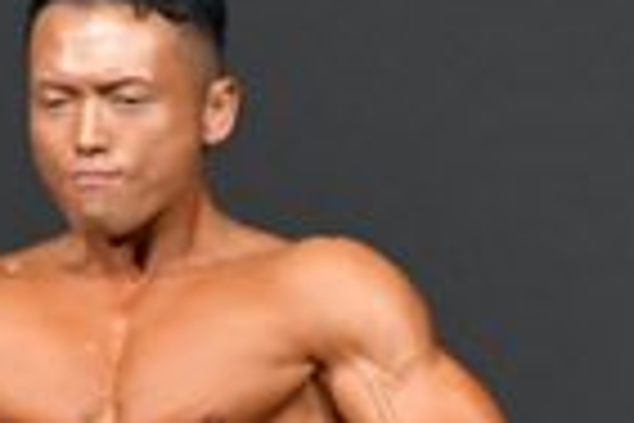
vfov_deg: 0.7
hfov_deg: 1.1
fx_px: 33476
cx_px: 173
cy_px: 904
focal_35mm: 1901
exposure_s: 1/400
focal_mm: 230
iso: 4000
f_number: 5.6
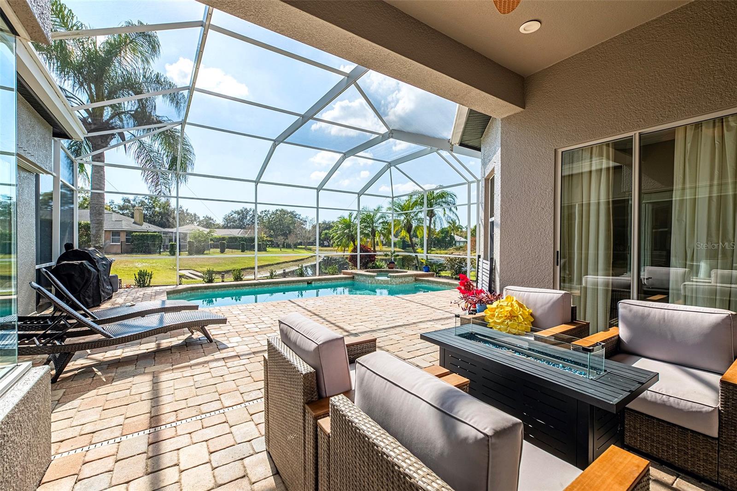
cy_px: 246
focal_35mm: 15
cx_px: 368
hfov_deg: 100.4
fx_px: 307
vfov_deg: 77.3
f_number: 8
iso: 400
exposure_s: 1/8000
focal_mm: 15
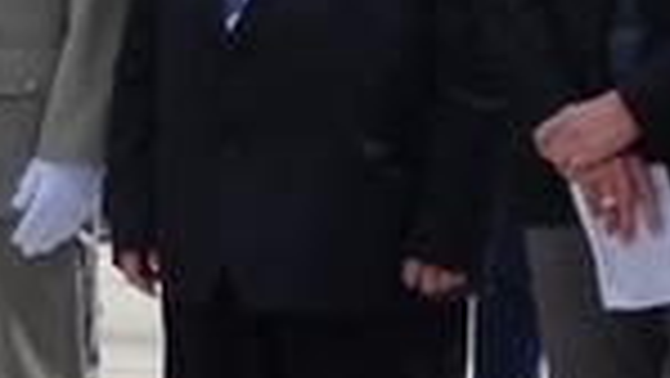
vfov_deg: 4.5
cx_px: -463
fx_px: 4782
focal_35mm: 269
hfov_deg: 7.8
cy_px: -184
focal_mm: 8.2
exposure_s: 1/400
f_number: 3.8
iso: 80
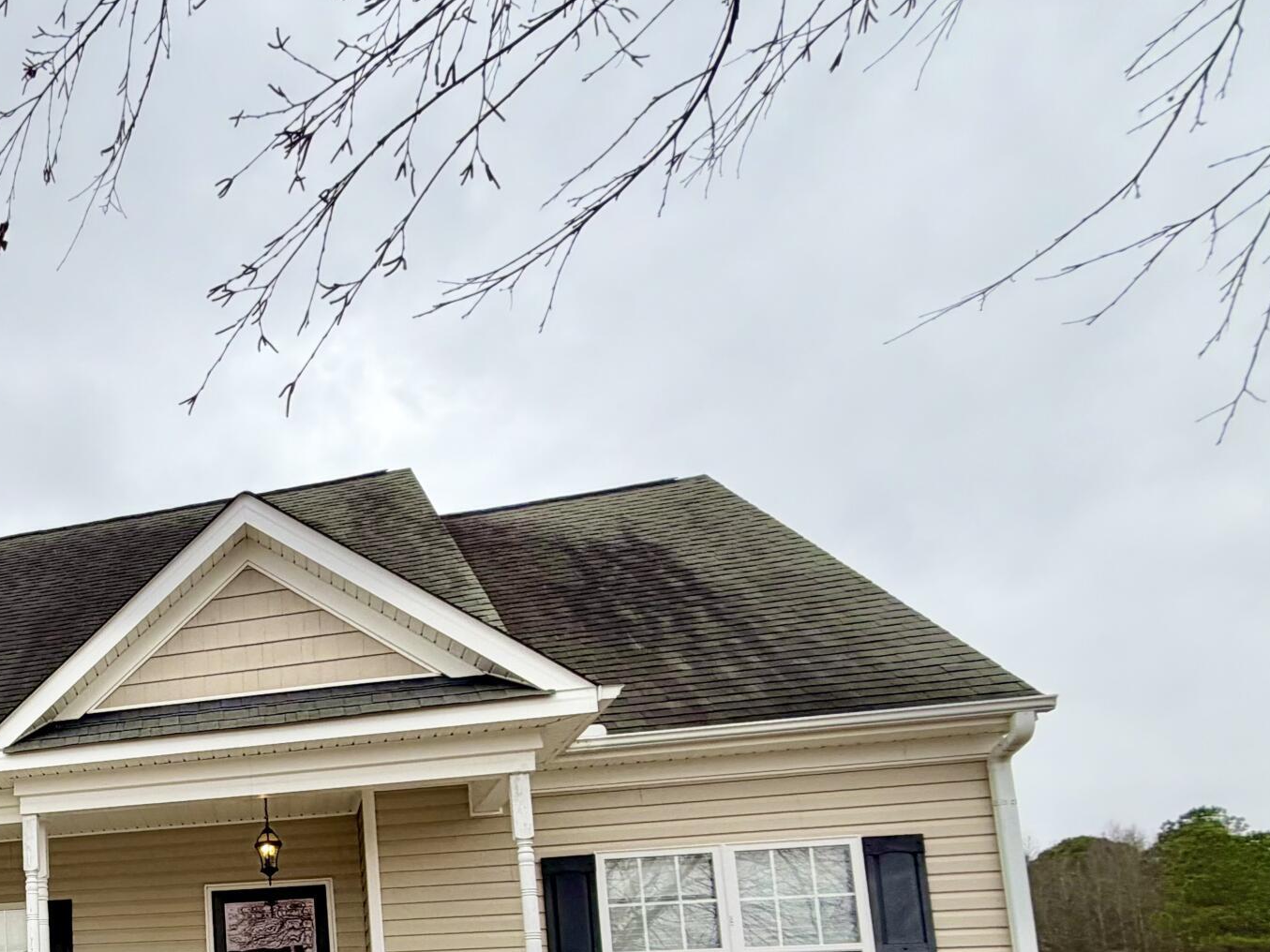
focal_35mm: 31
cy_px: 929
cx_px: -107
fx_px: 1137
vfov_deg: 40.4
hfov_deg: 45.1
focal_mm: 2.22
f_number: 2.2
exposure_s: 1/372
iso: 50
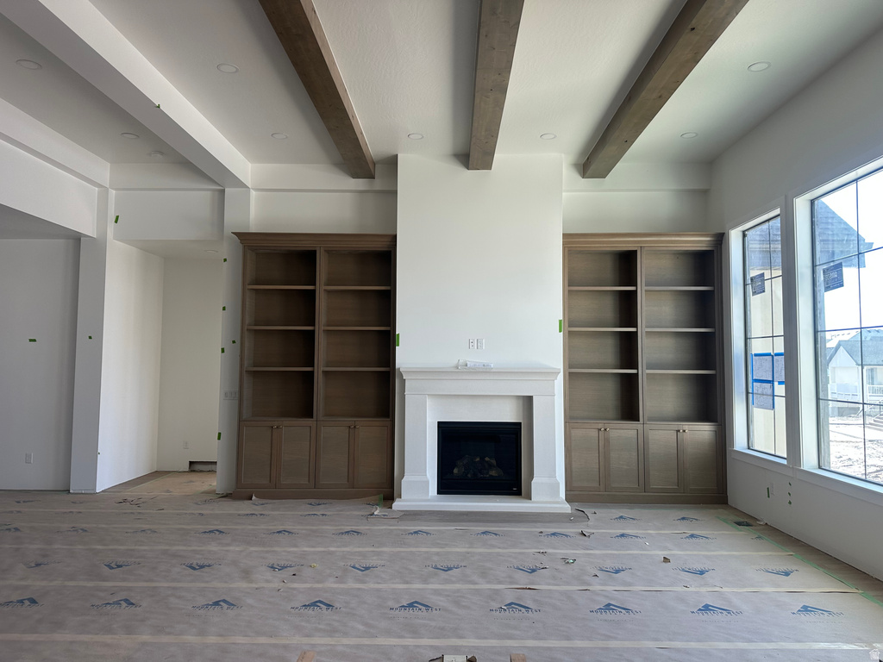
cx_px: 442
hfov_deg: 71.6
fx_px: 612
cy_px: 331
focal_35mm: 24
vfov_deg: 56.8
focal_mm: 6.86
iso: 64
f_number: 1.78
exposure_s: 1/169
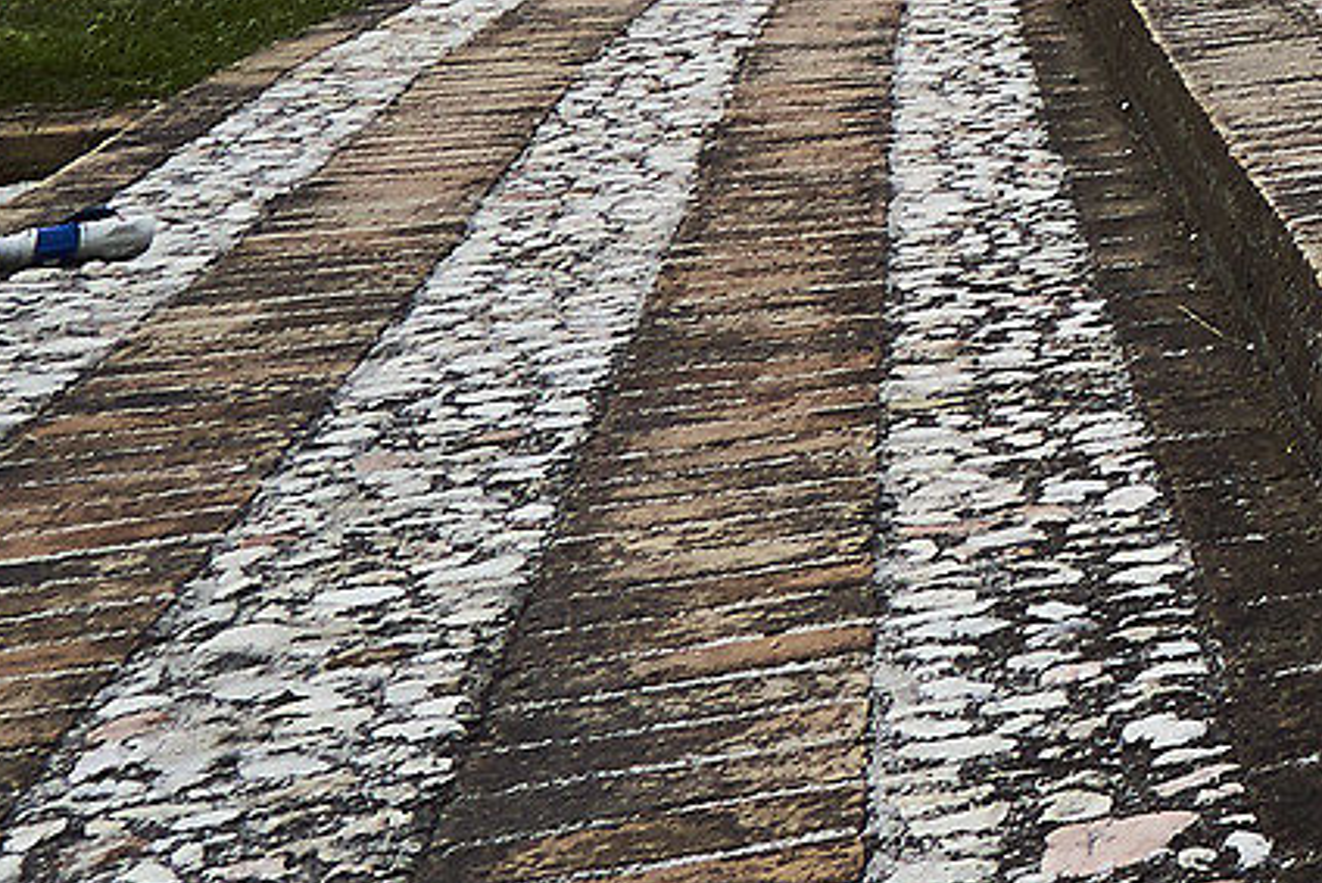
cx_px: 3573
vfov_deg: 12.4
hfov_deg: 13.1
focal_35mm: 85
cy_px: -1284
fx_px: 3122
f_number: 11
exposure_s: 1/80
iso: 100
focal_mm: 15
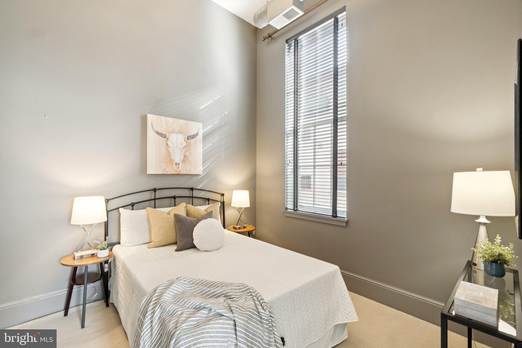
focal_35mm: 15
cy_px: 174
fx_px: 217
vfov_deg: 77.3
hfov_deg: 100.4
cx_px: 261
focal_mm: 10
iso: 200
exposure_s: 1/6
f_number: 7.1
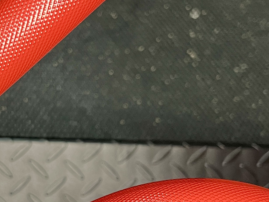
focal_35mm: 85
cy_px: 135
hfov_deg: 22.6
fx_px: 661
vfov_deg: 17.3
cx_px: 39
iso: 250
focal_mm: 5.1
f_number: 1.6
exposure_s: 1/60
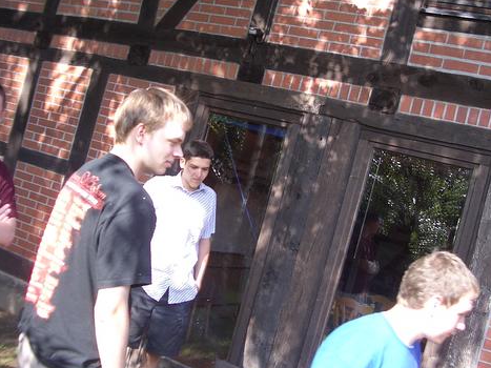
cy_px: 159
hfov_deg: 39.7
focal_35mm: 48
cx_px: 249
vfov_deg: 30.2
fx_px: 681
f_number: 2.6
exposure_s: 1/160
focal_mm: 5.8
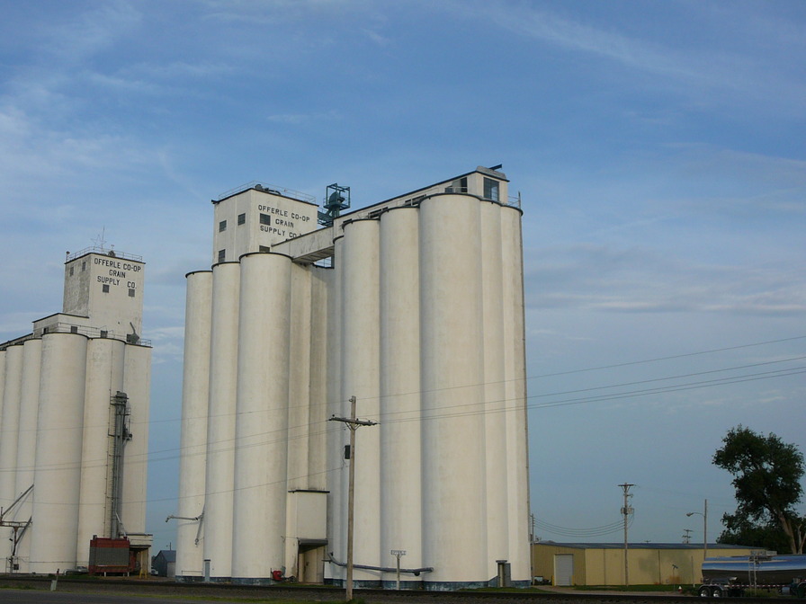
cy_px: 302
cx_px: 403
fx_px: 1141
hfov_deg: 38.9
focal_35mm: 49
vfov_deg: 29.7
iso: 80
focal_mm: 7.3
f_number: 3.4
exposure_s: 1/800
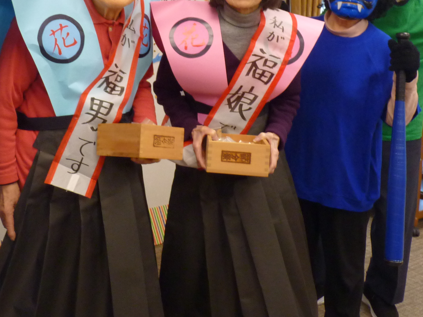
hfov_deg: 32.9
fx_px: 709
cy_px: 46
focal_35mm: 58
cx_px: 140
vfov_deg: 24.7
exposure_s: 1/30
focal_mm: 4.8
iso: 200
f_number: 2.8
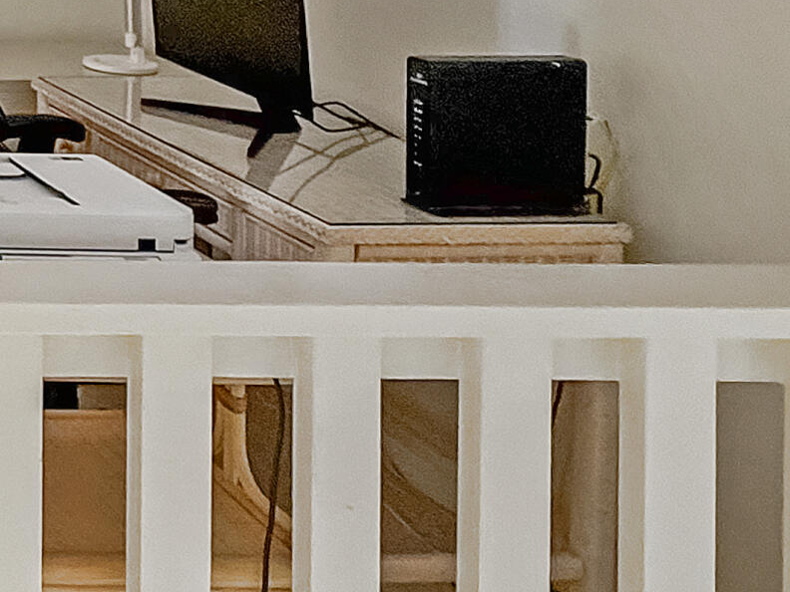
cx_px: -515
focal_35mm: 53
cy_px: -168
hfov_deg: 24.1
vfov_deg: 24.2
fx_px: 1210
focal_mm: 2.22
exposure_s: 1/60
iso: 200
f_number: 2.2
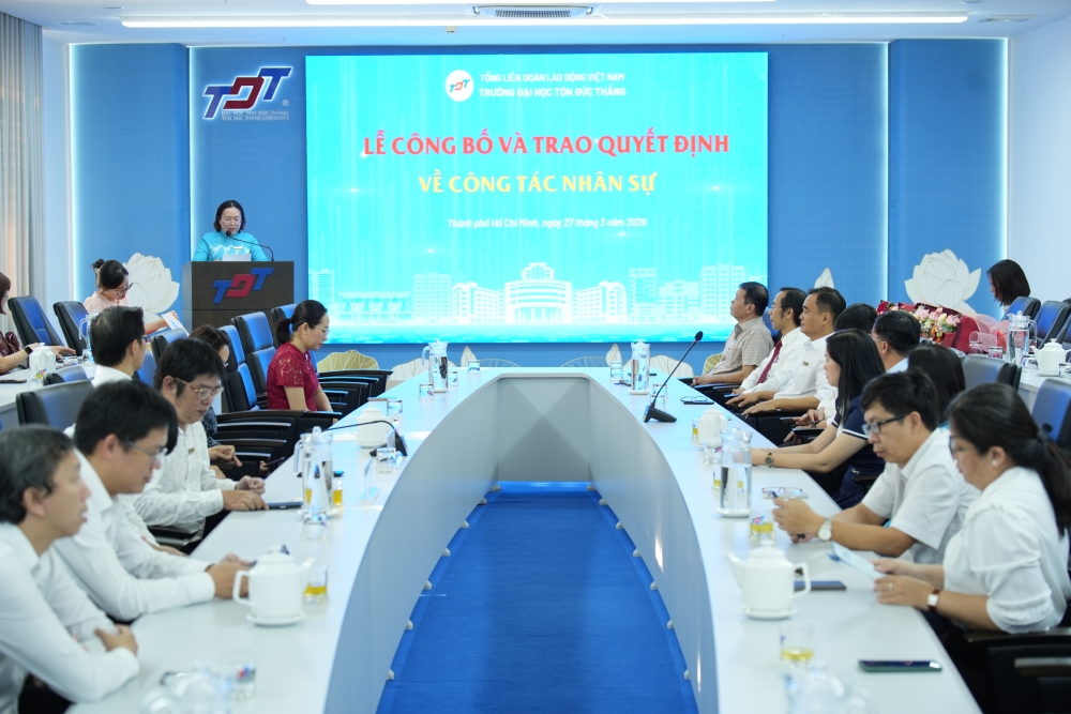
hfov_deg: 28.8
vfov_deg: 19.5
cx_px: 536
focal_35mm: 70
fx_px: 2083
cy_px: 357
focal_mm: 70
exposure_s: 1/80
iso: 640
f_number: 4
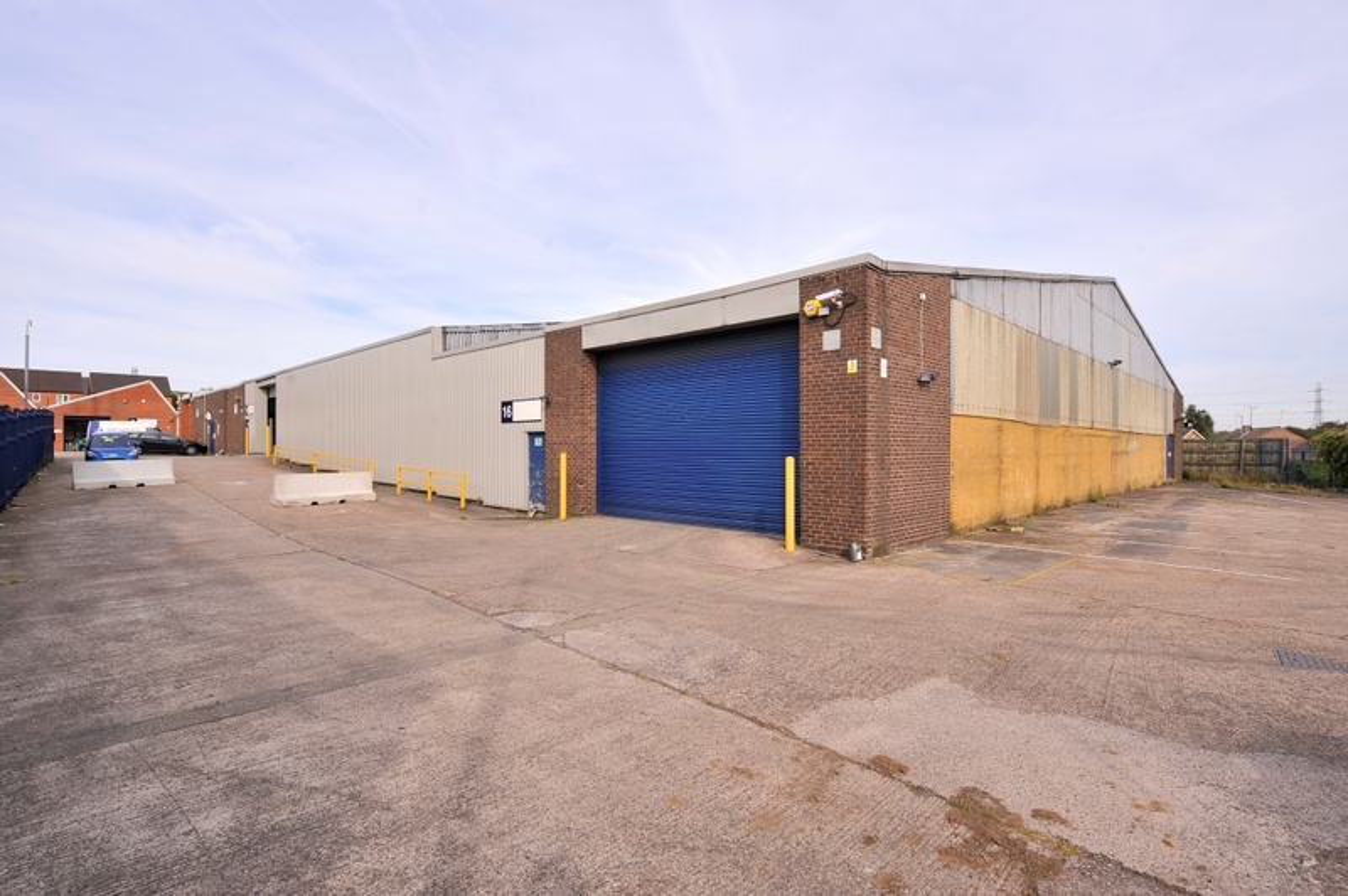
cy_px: 448
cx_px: 674
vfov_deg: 70.3
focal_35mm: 17
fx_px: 636
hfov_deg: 93.3
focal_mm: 17
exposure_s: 1/320
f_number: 8
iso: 200
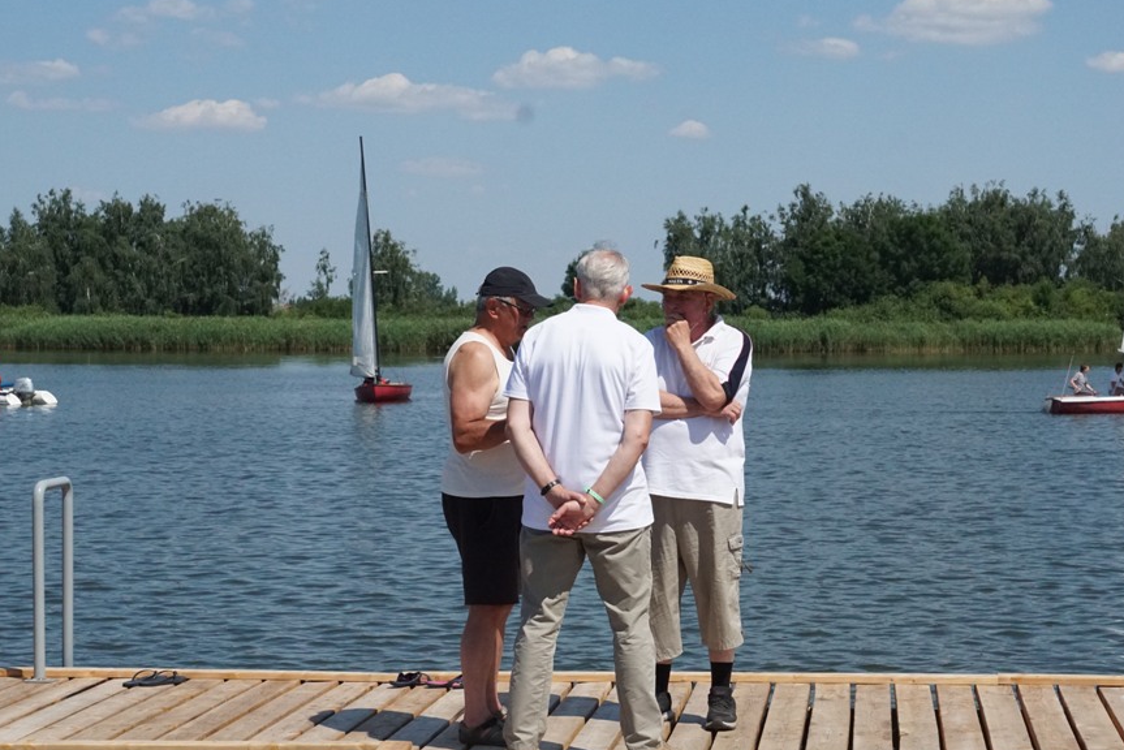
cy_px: 415
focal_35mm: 89
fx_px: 2780
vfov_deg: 15.4
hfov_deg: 22.9
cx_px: 615
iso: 1600
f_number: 10
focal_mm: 50
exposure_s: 1/3200
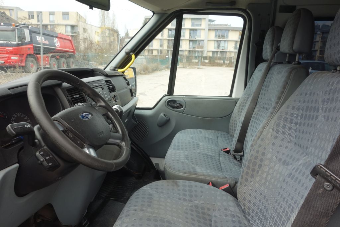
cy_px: 114
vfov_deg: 46.4
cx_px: 170
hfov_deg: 65.5
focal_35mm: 28
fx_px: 264
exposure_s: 1/30
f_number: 6.3
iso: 125
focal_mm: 10.4
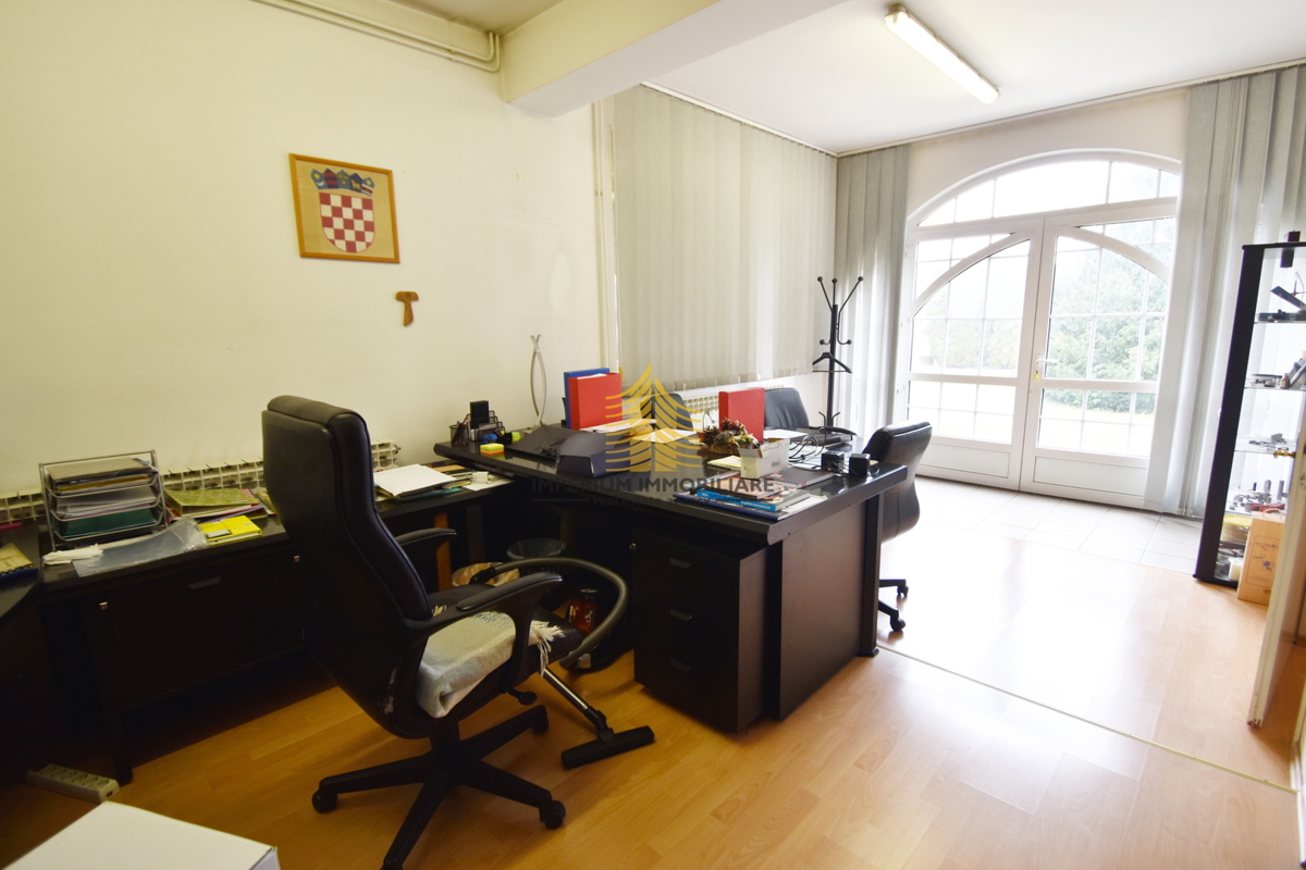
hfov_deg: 100.4
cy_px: 435
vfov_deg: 77.3
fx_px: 544
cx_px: 653
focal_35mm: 15
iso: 180
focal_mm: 10
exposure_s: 1/15
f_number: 4.5
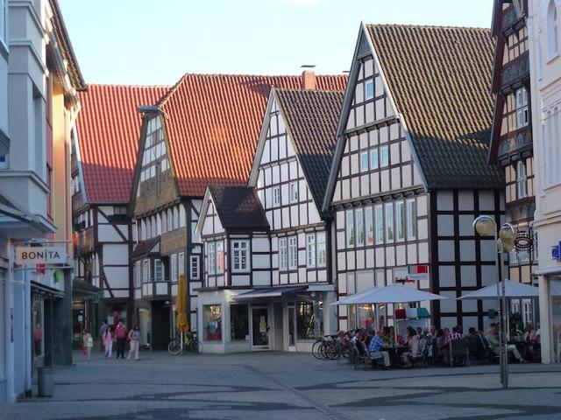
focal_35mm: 96
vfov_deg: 15.4
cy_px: 210
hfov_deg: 20.4
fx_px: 1556
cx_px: 280
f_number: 4.9
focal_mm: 16
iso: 160
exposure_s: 1/125
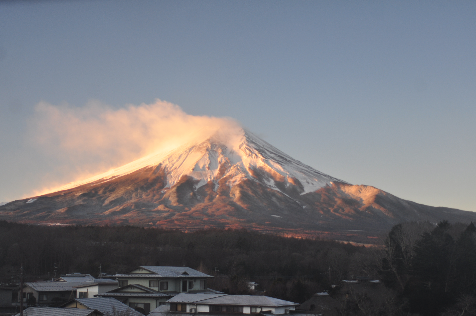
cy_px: 158
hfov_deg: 36.9
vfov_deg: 25.0
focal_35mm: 54
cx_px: 238
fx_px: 713
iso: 200
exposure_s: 1/100
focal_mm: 36
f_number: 5
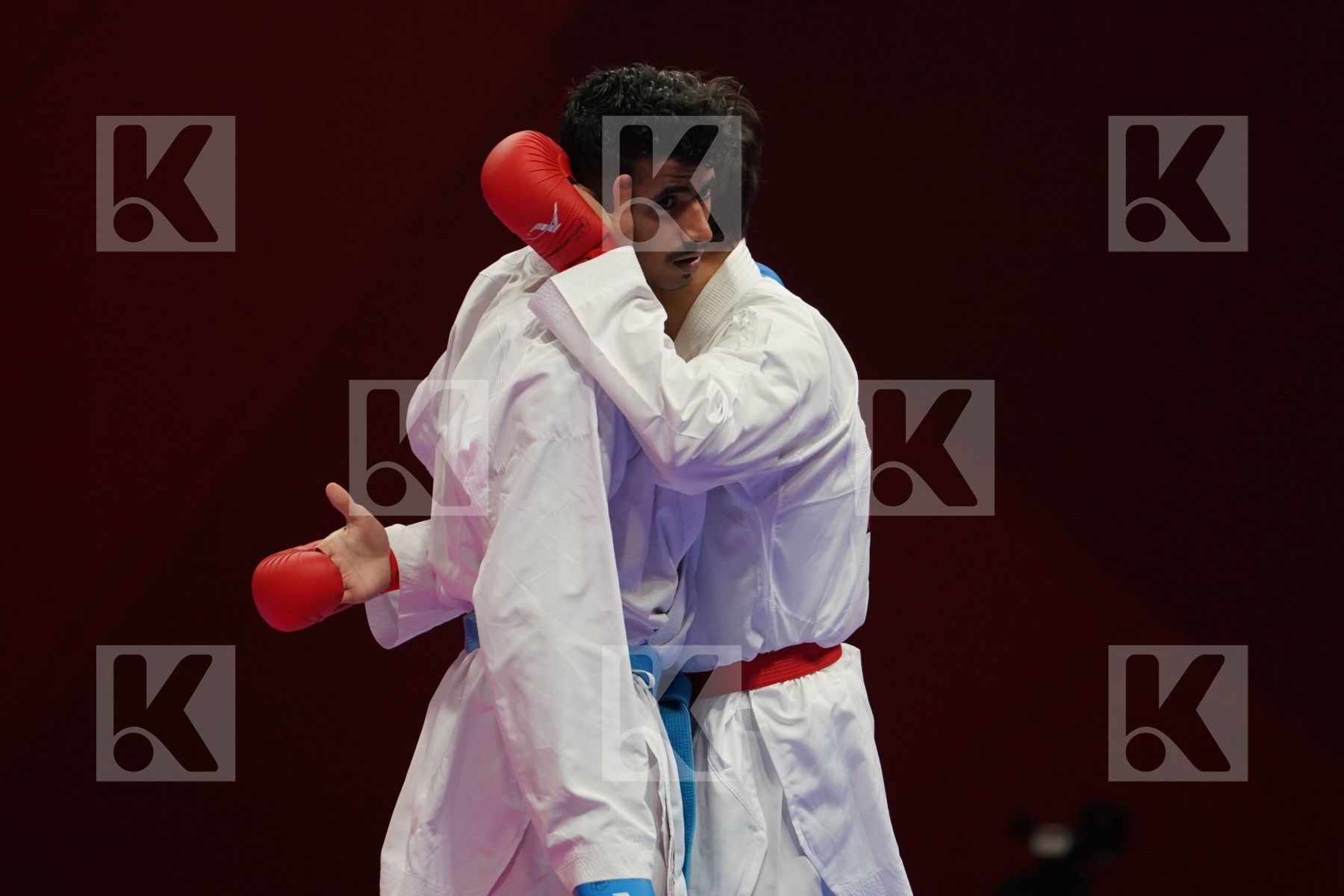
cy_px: 448
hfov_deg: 4.9
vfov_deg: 3.3
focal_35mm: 420
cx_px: 672
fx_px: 15679
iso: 2000
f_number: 4
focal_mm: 280
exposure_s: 1/1000
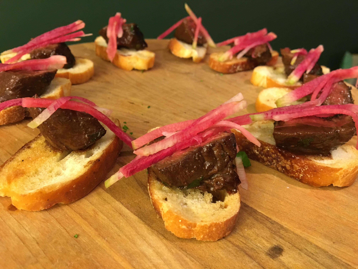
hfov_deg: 61.7
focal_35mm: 29
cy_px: 134
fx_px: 300
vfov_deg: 48.2
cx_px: 179
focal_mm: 4.15
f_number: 2.2
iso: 160
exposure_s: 1/30
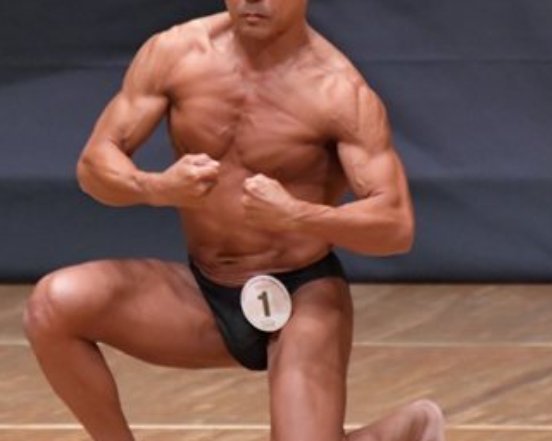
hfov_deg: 2.3
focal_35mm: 853
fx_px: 13936
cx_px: 222
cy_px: 195
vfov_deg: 1.8
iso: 6400
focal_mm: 250
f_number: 5.6
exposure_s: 1/400
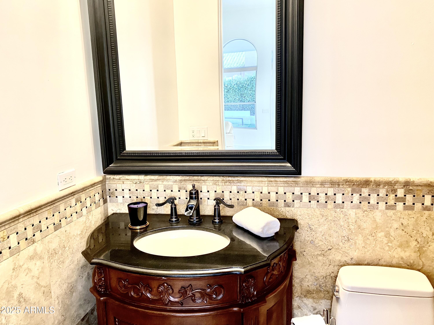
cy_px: 162
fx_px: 326
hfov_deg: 67.3
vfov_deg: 53.1
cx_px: 217
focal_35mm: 26
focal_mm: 4.25
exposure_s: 1/60
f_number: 1.8
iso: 125
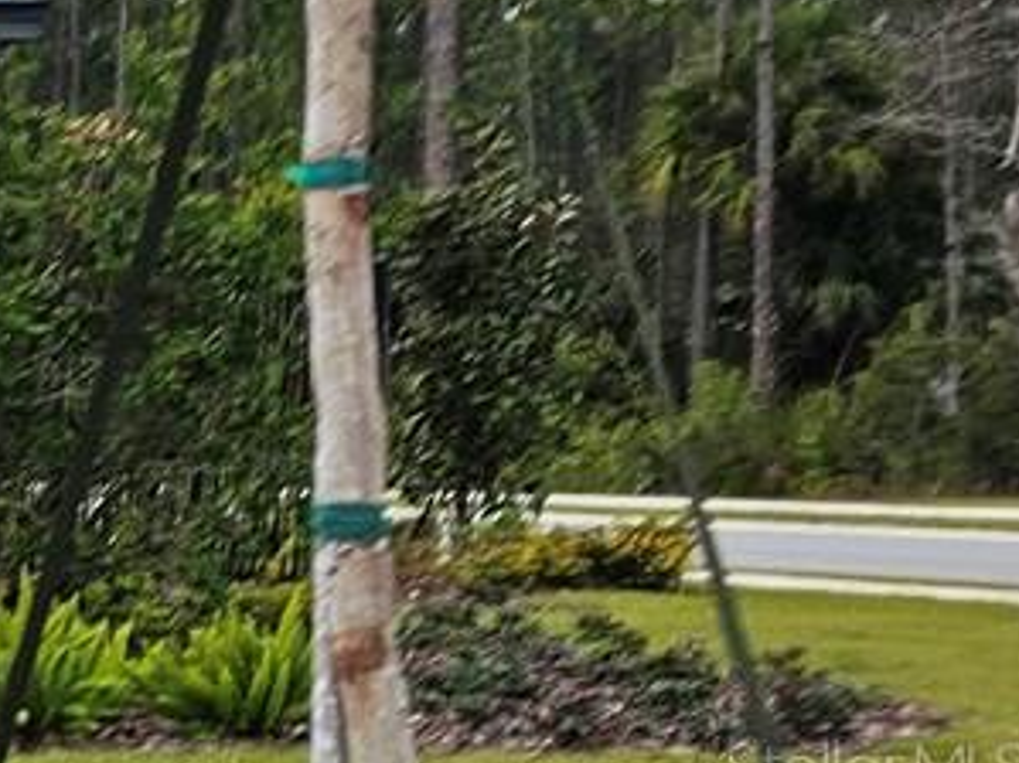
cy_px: 766
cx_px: -1680
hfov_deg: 11.8
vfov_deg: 11.9
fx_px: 3619
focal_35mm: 123
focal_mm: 6.3
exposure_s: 1/180
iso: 12
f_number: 1.7
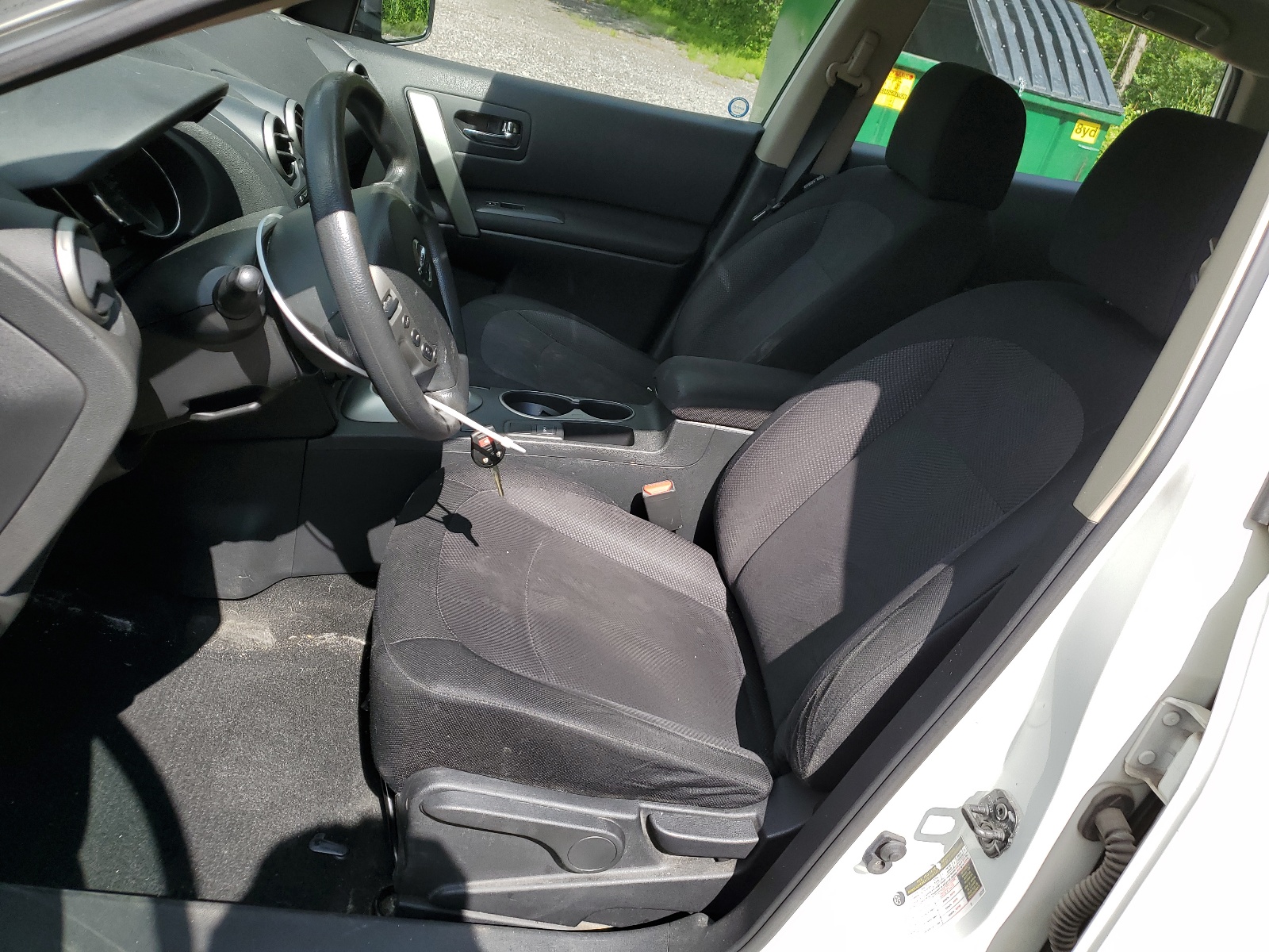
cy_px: 476
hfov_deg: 67.3
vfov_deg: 53.1
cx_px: 634
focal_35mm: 26
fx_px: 953
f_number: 1.5
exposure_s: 1/1250
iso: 50
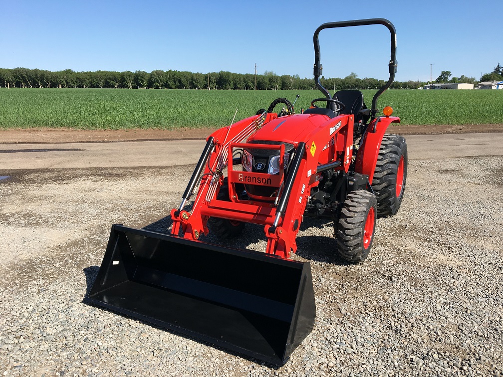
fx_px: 421
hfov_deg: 61.7
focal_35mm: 29
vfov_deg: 48.2
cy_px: 188
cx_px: 252
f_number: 2.2
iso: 25
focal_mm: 4.15
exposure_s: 1/1479
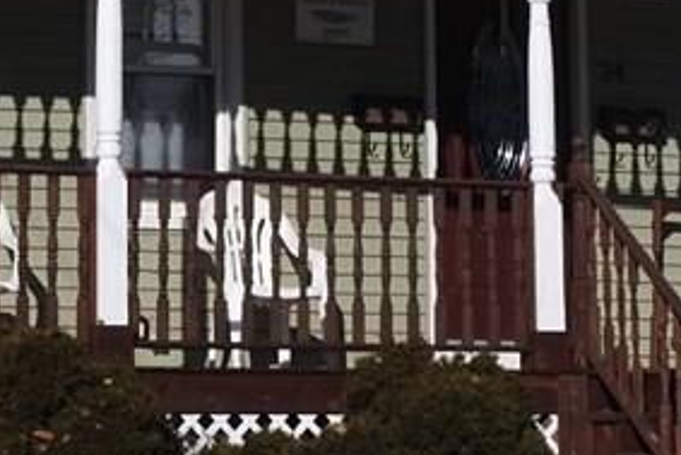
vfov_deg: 6.5
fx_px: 3918
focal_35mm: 207
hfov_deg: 9.9
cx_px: 135
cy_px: -301
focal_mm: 9.9
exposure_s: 1/1600
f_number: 5
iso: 100
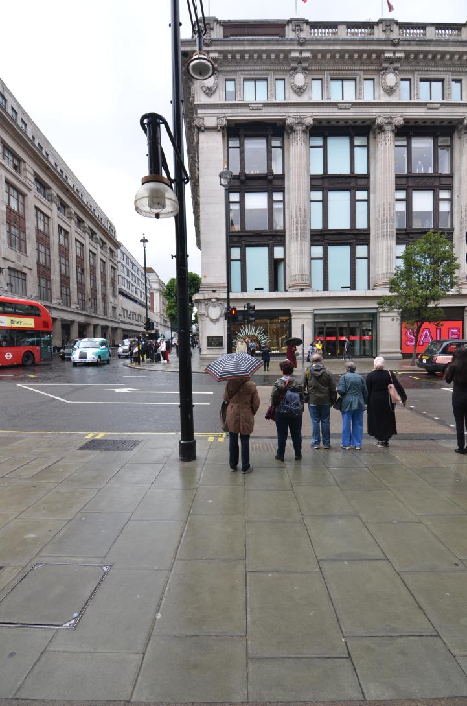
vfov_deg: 95.1
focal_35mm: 16
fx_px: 323
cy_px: 353
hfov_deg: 71.8
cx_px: 234
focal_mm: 11
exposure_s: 1/125
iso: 125
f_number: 5.6
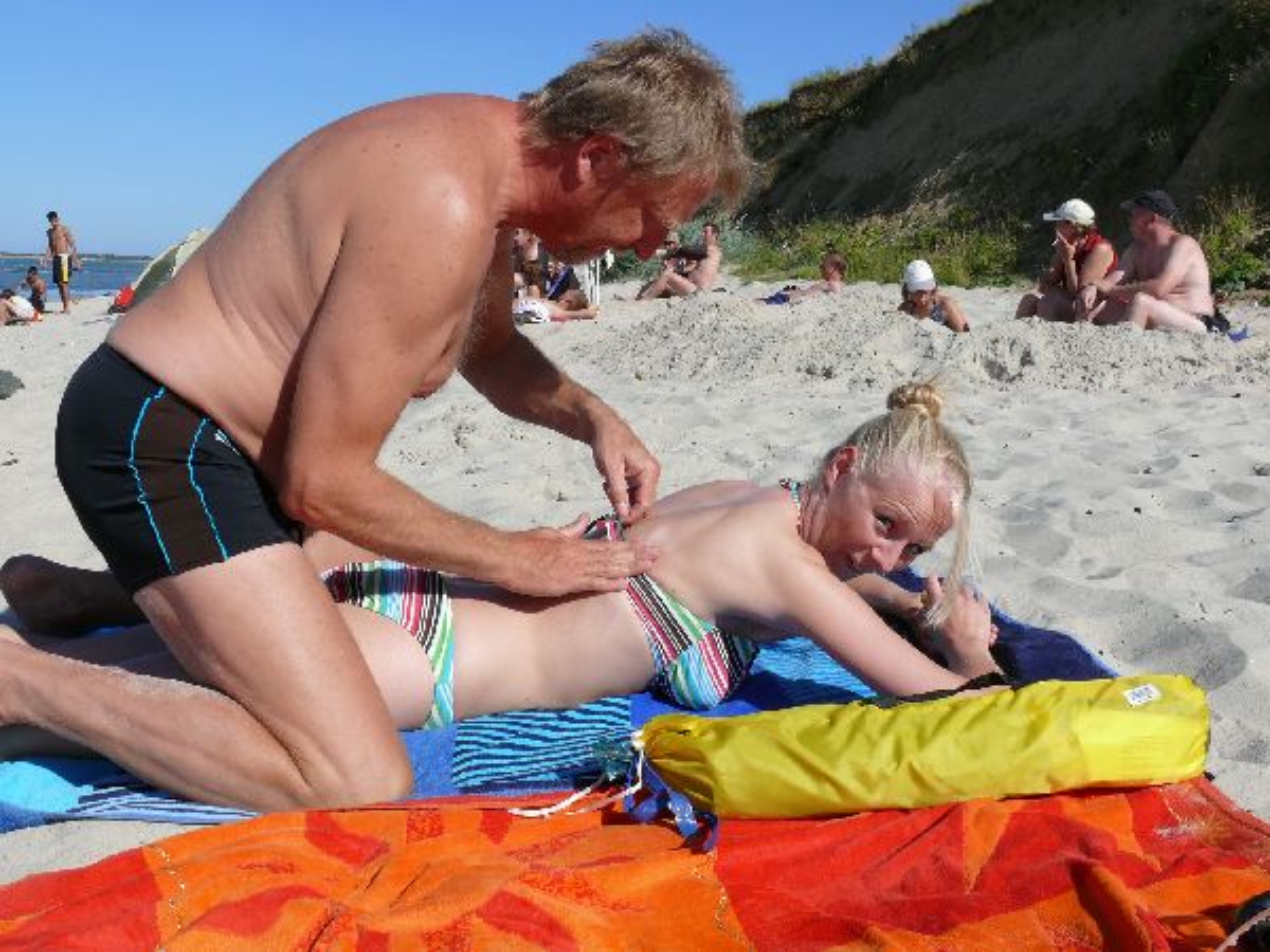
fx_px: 1284
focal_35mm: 35
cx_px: 635
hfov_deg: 52.6
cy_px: 476
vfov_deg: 40.7
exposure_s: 1/500
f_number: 7.1
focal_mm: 7.4
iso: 100
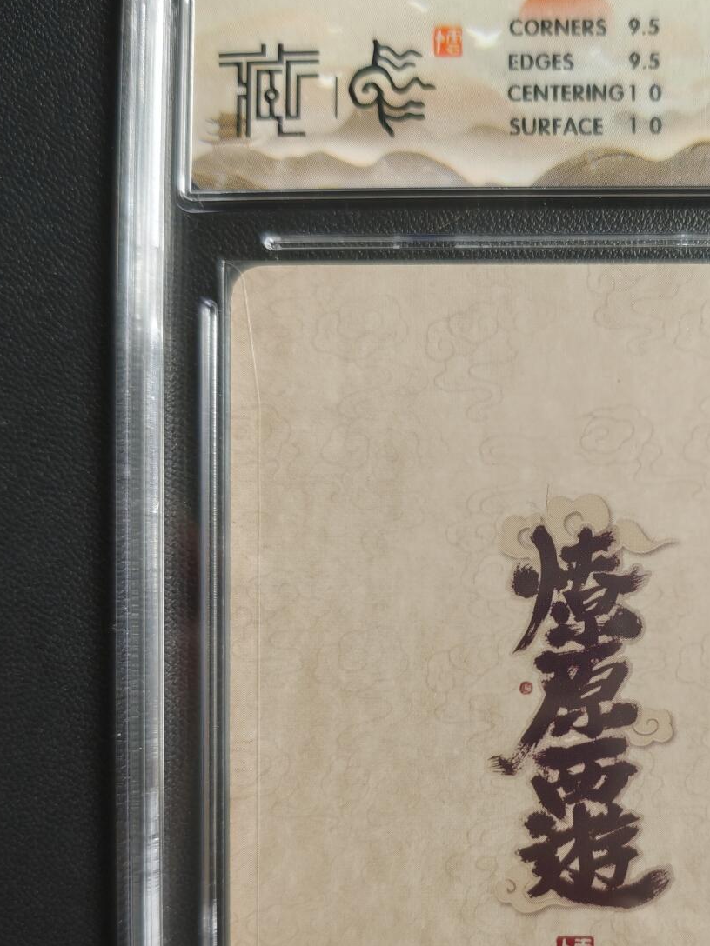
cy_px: 623
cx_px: 563
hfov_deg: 32.7
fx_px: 1176
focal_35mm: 43
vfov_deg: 43.3
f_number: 1.5
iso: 500
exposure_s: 1/50
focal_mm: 4.94
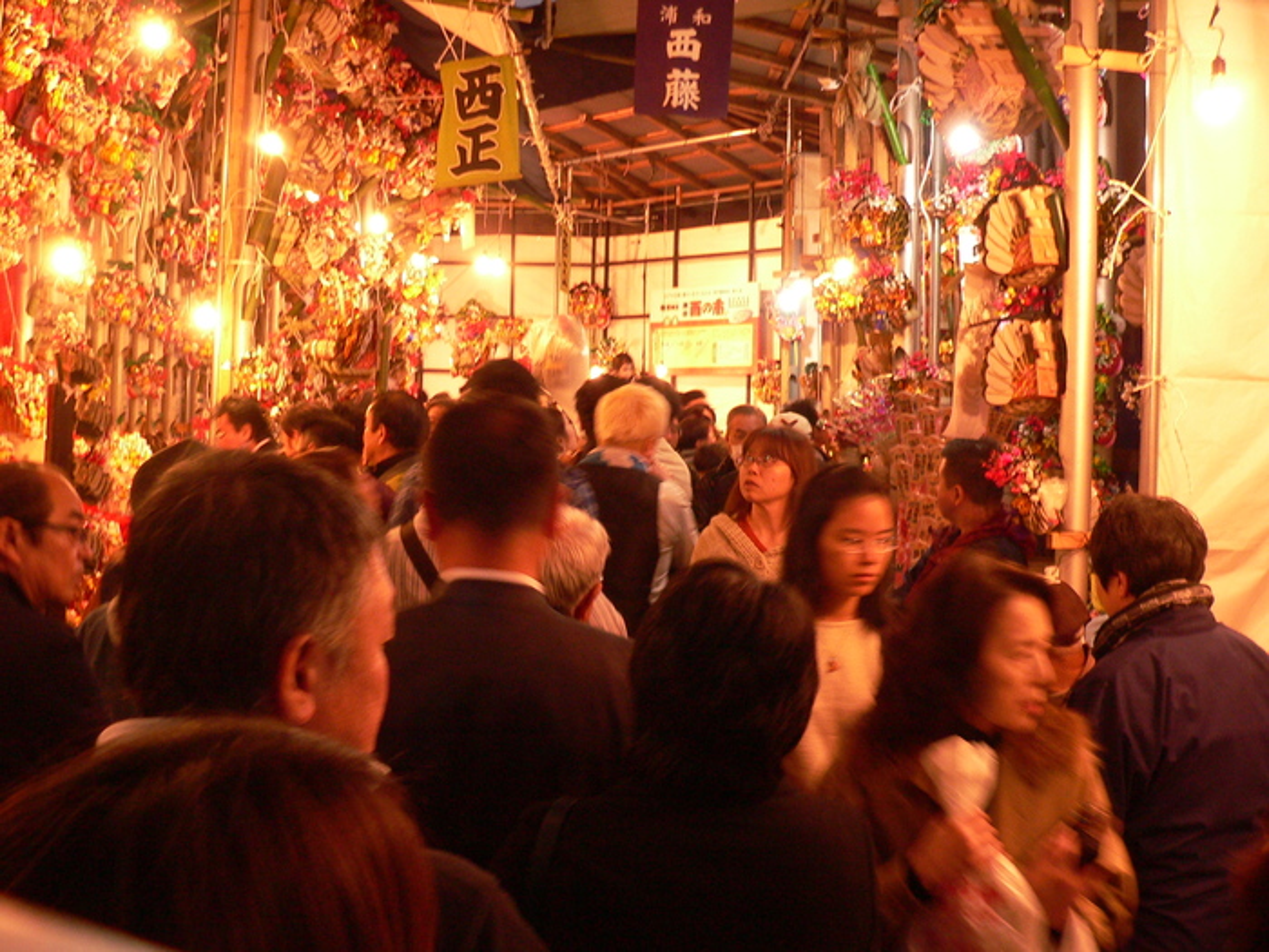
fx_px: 1320
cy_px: 476
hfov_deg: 51.4
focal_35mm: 36
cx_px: 634
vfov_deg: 39.7
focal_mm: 6
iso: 200
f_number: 2.8
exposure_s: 1/10
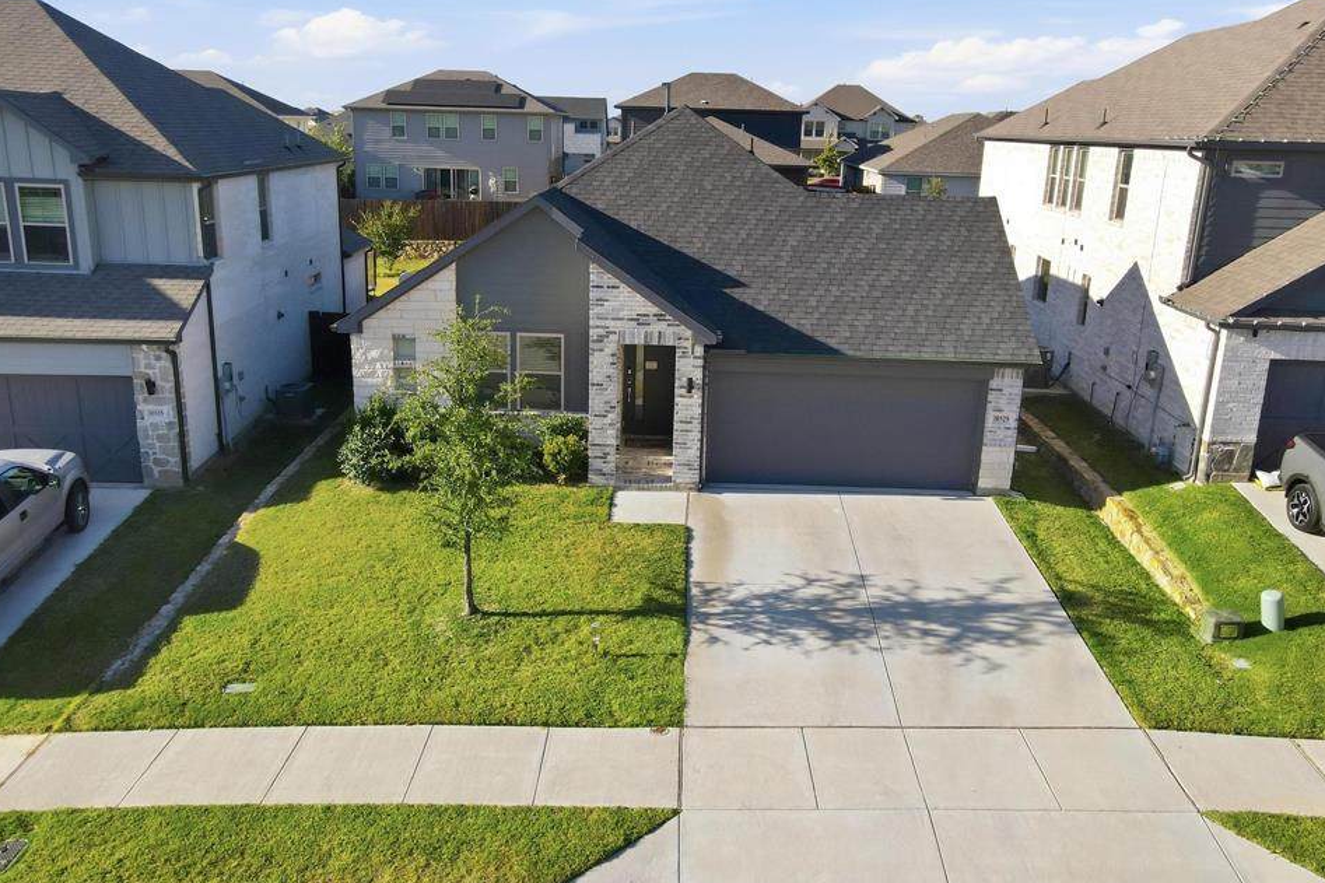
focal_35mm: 27
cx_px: 658
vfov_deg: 47.9
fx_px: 994
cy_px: 413
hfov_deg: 67.4
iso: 100
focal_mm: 4.5
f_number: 2.8
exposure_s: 1/500
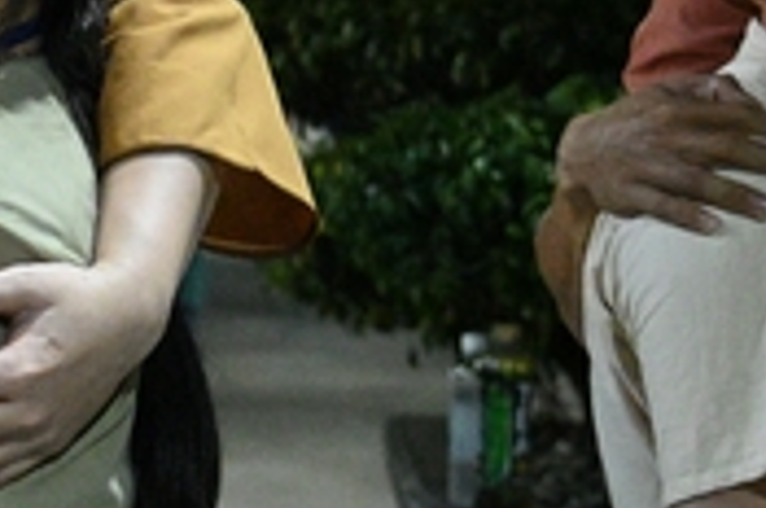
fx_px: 2995
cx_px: -398
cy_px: 61
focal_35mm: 141
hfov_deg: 13.7
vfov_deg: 9.7
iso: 20000
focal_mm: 38
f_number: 4
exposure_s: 1/200
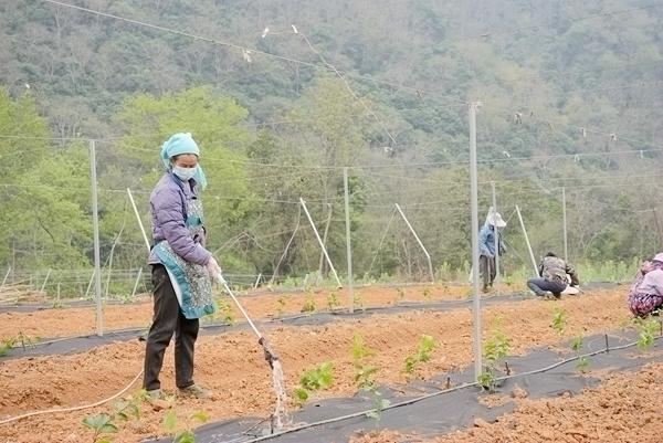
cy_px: 222
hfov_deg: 42.7
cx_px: 332
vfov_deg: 29.3
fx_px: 848
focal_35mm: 46
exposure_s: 1/200
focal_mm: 46
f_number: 5
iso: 320
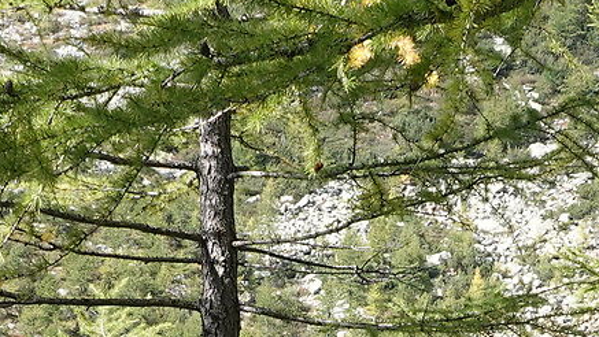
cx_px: 370
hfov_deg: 15.5
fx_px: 2192
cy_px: 660
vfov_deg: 8.4
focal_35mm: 138
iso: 100
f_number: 3.5
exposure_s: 1/250
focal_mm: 8.8
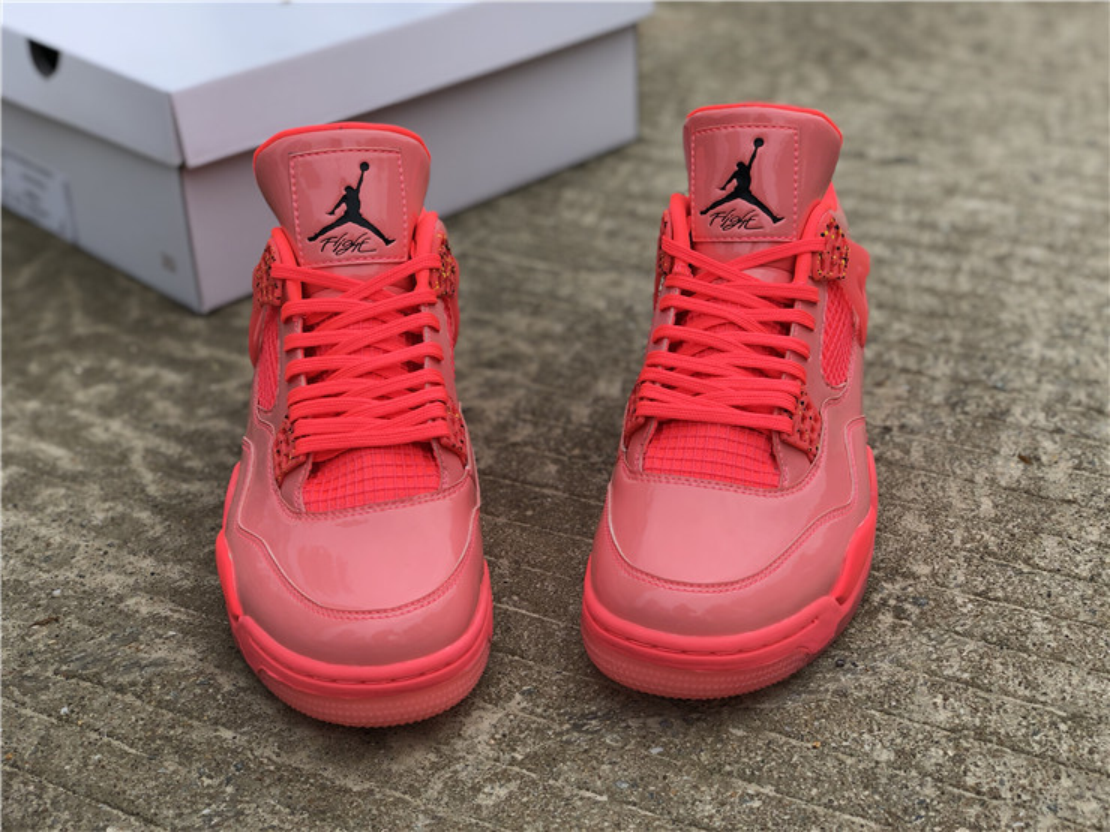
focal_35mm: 52
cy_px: 416
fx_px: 1667
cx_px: 555
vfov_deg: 28.0
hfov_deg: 36.8
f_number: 2.4
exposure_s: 1/440
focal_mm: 6
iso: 16
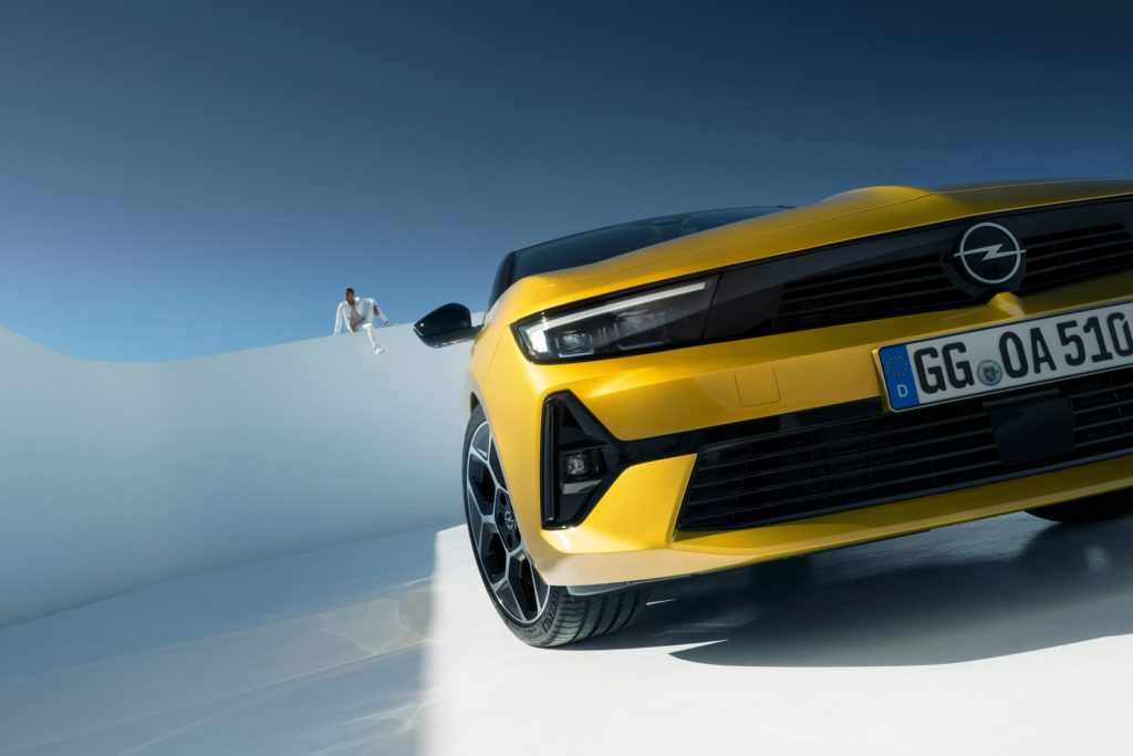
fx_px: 629
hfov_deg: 84.0
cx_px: 566
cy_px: 378
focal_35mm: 20
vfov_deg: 61.9
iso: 400
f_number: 11
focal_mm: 20
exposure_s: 1/400
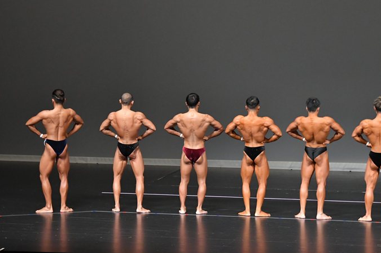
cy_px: 136
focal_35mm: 193
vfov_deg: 7.1
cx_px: 182
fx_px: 2041
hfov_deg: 10.7
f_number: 5.6
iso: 5000
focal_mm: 112
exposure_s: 1/400
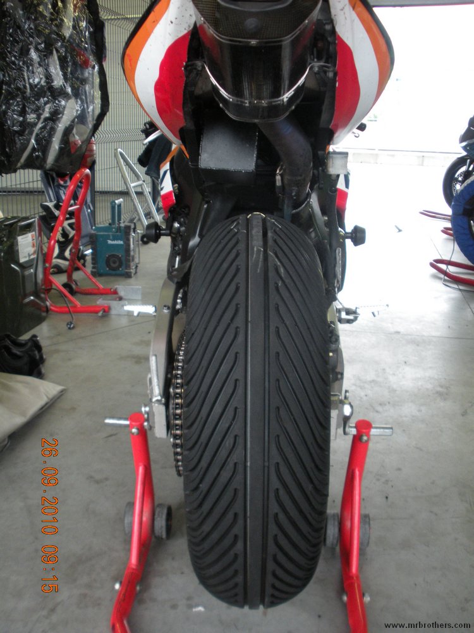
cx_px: 237
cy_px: 316
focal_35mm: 35
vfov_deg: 52.6
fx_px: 639
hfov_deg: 40.7
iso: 281
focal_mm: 6.3
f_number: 3.5
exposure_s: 1/64.4
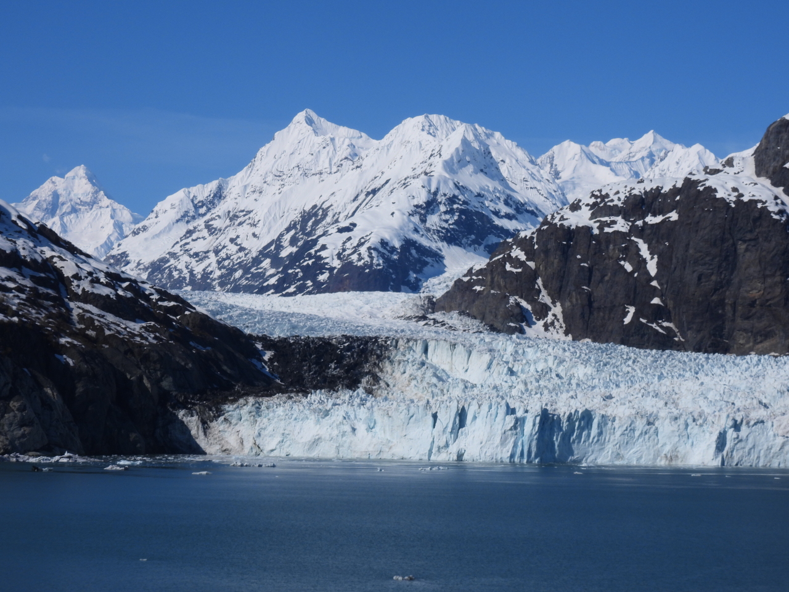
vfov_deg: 17.4
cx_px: 394
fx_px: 1937
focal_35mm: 85
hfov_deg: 23.0
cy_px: 296
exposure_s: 1/1600
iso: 100
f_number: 6.3
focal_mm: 15.2
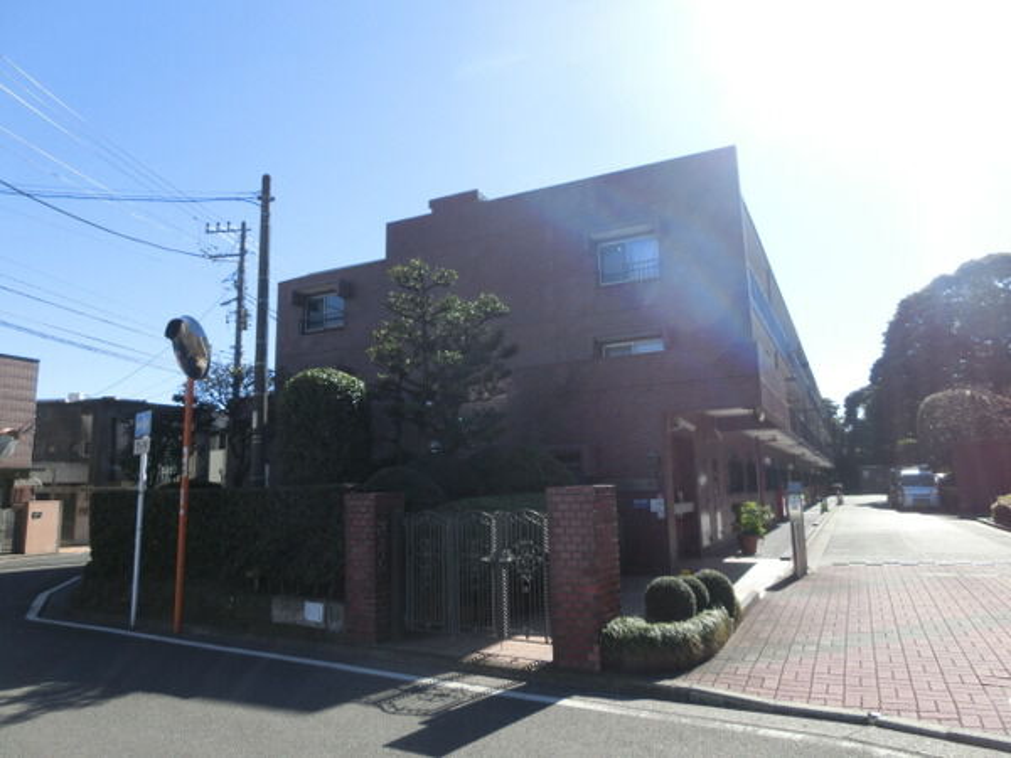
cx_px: 506
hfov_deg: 71.6
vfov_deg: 56.8
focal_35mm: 24
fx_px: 701
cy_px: 379
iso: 80
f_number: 3
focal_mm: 4.24
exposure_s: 1/640
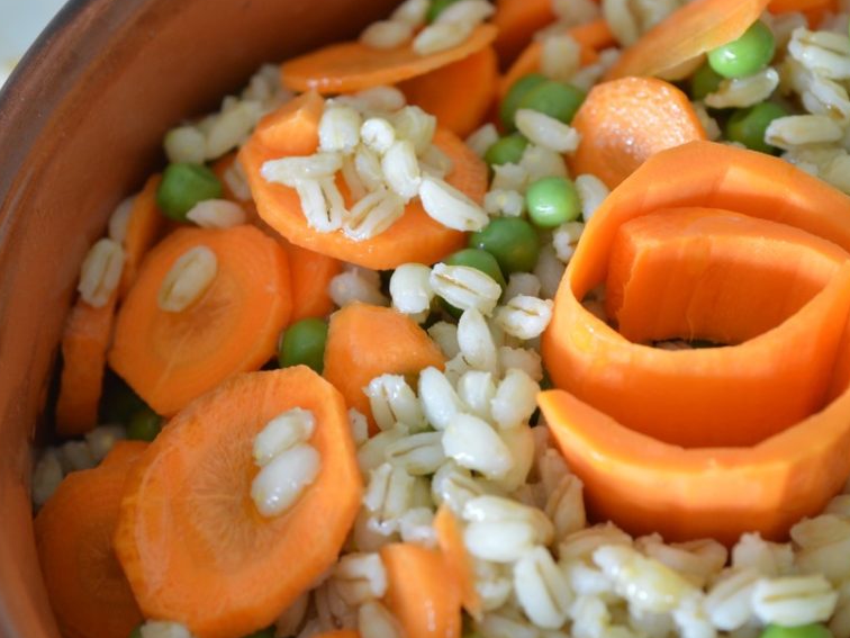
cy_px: 288
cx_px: 378
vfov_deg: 14.7
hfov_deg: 19.5
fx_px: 2470
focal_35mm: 101
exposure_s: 1/20
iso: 800
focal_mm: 55
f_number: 5.6
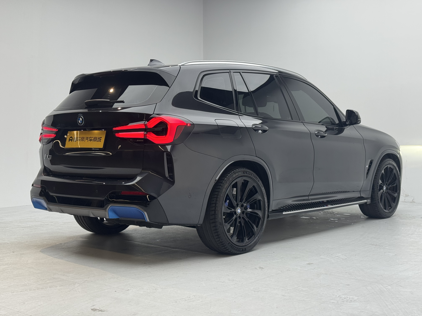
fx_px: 585
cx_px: 211
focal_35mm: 48
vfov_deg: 30.3
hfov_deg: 39.7
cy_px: 158
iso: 50
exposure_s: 1/178
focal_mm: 6.76
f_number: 1.78
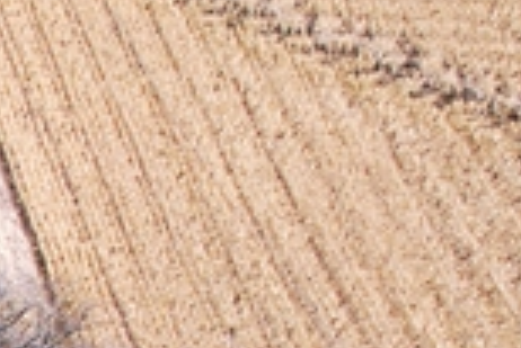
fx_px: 2376
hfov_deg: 8.7
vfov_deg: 7.3
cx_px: -1333
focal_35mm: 164
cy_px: 1093
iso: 110
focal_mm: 8.38
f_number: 2.8
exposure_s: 1/640
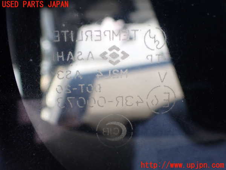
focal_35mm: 30
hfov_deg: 60.0
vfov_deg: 46.8
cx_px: 113
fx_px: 196
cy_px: 85
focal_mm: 5.4
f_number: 2.3
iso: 160
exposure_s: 1/125
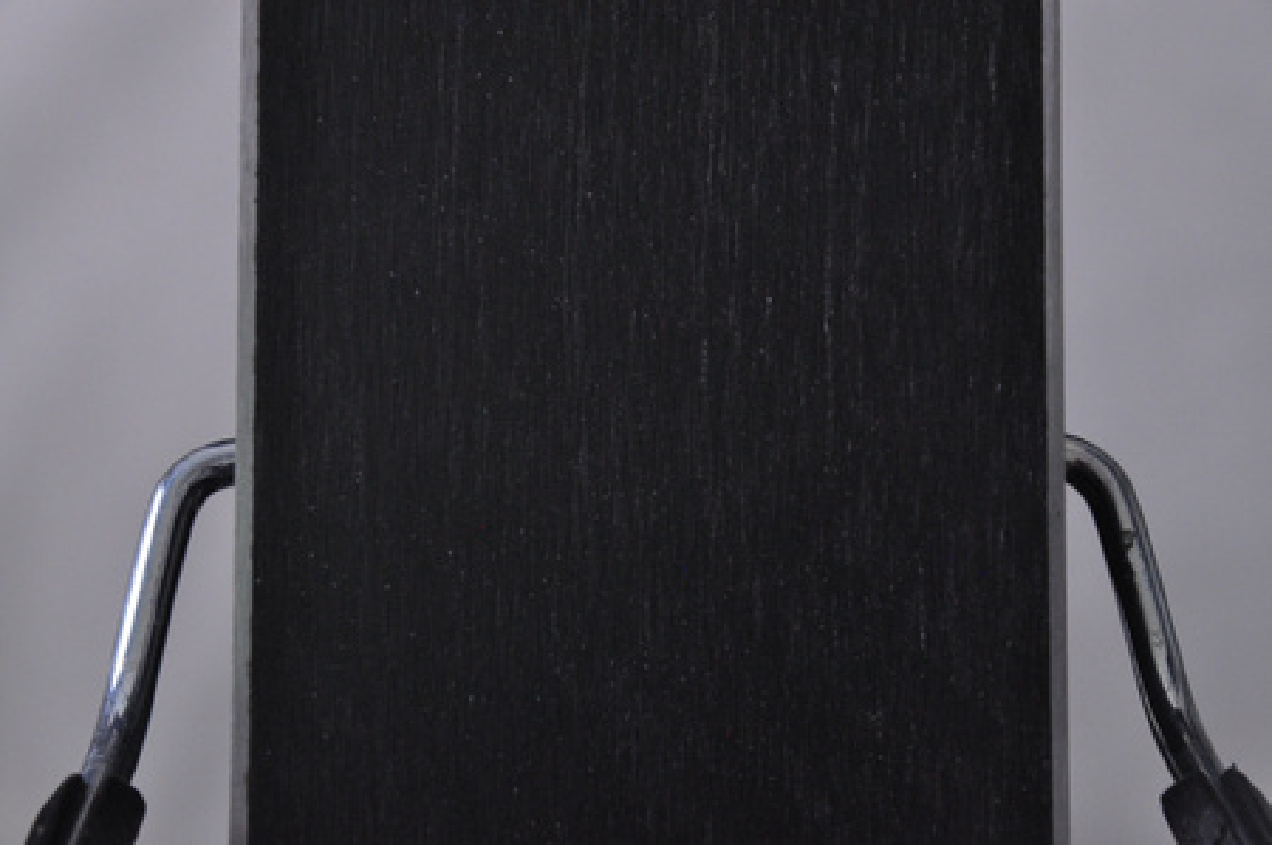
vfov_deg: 8.7
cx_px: 636
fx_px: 5559
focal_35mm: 158
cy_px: 422
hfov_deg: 13.1
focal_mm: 105
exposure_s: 1/125
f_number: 11
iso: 3200
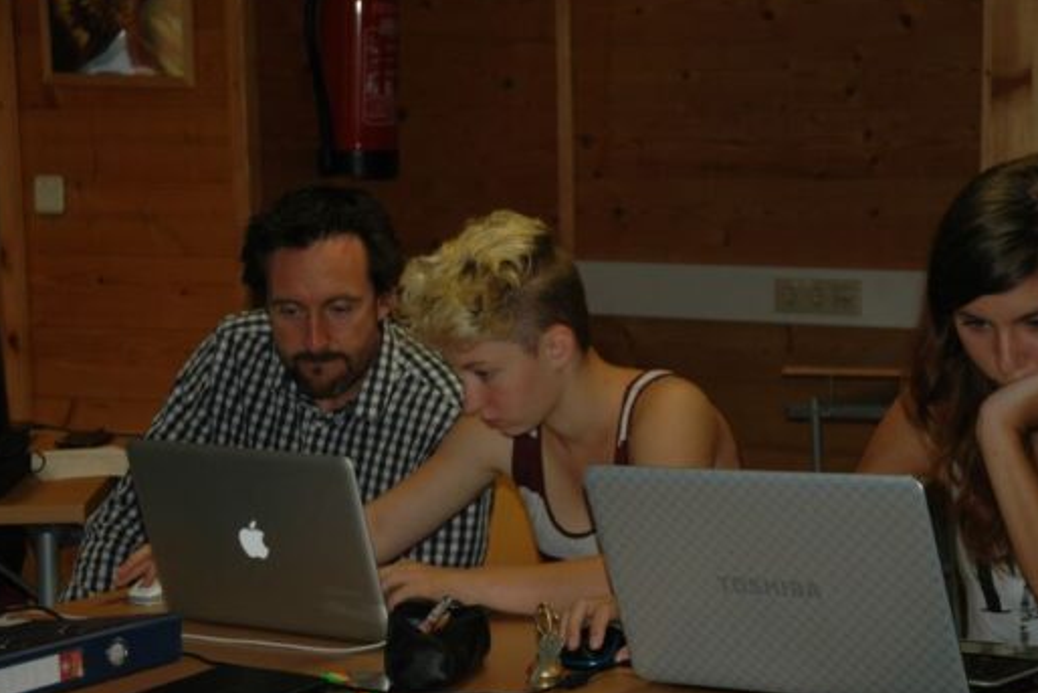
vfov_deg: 14.1
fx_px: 2797
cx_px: 539
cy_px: 402
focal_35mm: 97
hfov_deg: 21.0
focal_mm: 52
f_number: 5
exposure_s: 1/60
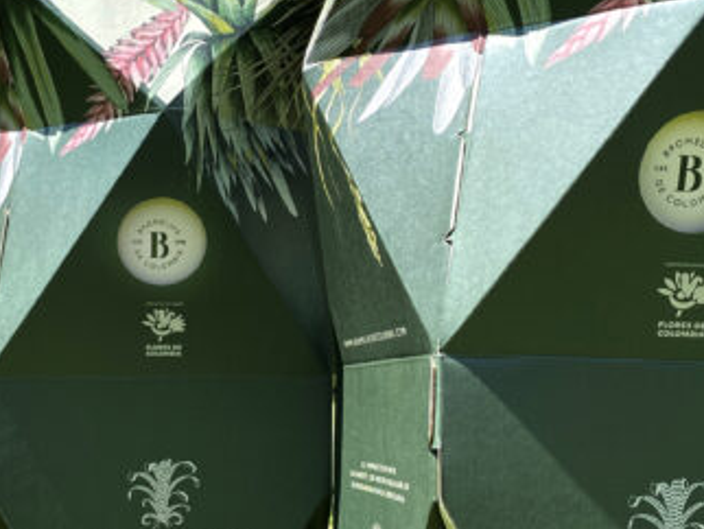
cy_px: 337
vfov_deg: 23.6
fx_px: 1262
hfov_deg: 31.0
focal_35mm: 62
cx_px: 258
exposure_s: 1/1135
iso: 32
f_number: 1.8
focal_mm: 4.25
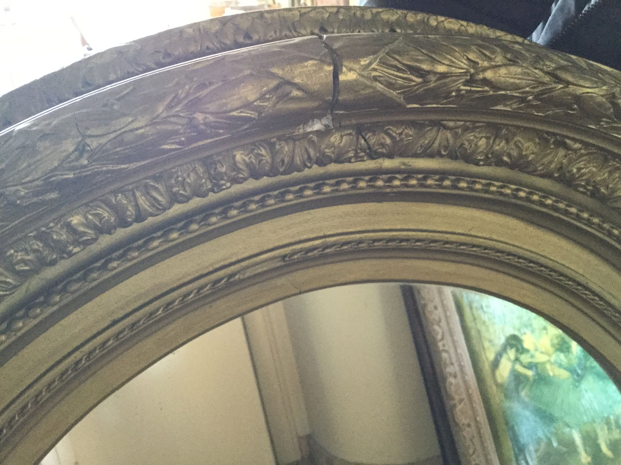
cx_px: 310
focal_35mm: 31
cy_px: 232
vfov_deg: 45.4
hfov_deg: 58.4
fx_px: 556
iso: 200
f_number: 2.4
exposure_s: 1/25
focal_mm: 3.3
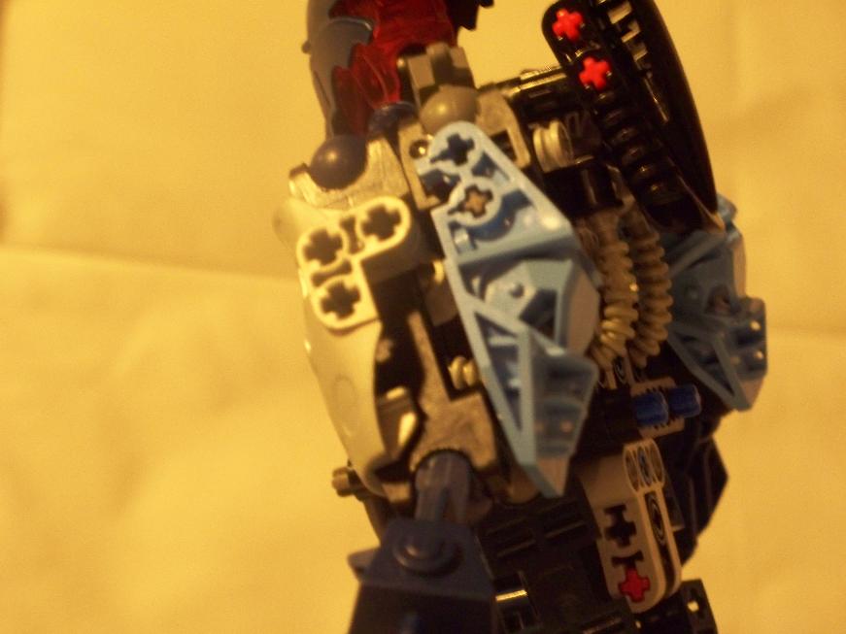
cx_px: 423
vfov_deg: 14.4
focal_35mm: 103
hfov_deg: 19.1
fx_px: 2517
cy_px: 317
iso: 400
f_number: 3.8
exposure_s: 1/25
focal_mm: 22.05
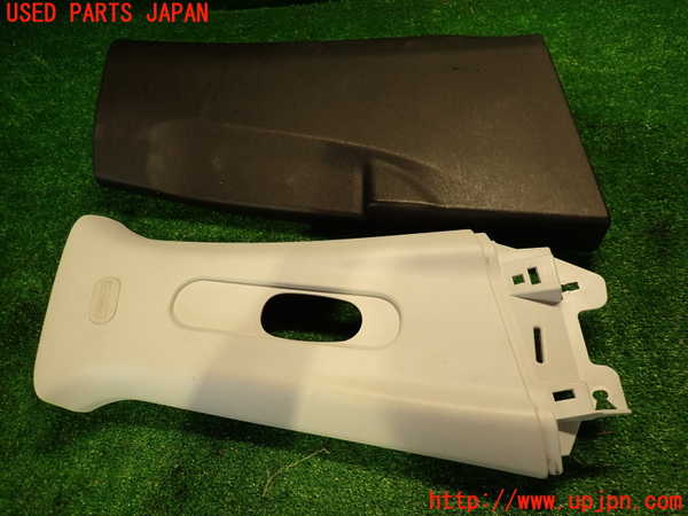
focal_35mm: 25
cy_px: 258
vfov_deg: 54.9
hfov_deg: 69.4
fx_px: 497
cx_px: 344
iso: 200
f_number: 2
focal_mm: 4.5
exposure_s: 1/50
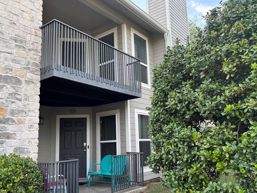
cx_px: 131
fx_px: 223
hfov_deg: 60.0
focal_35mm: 30
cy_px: 99
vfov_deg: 46.8
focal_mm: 5.96
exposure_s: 1/334
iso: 50
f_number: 1.6
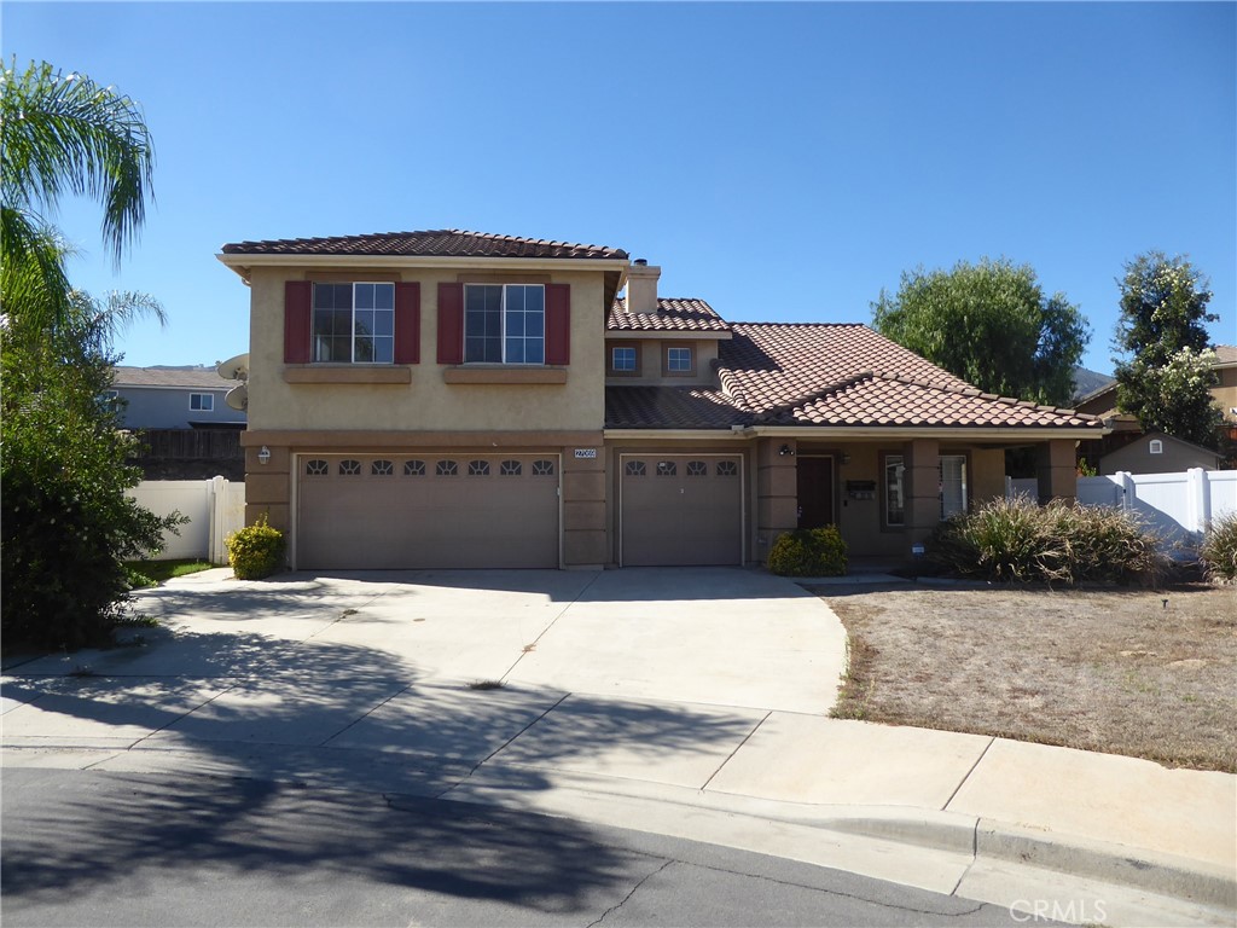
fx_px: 893
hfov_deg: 69.4
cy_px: 464
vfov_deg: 54.9
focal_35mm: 25
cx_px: 618
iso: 80
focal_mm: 4.3
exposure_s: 1/640
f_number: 3.3
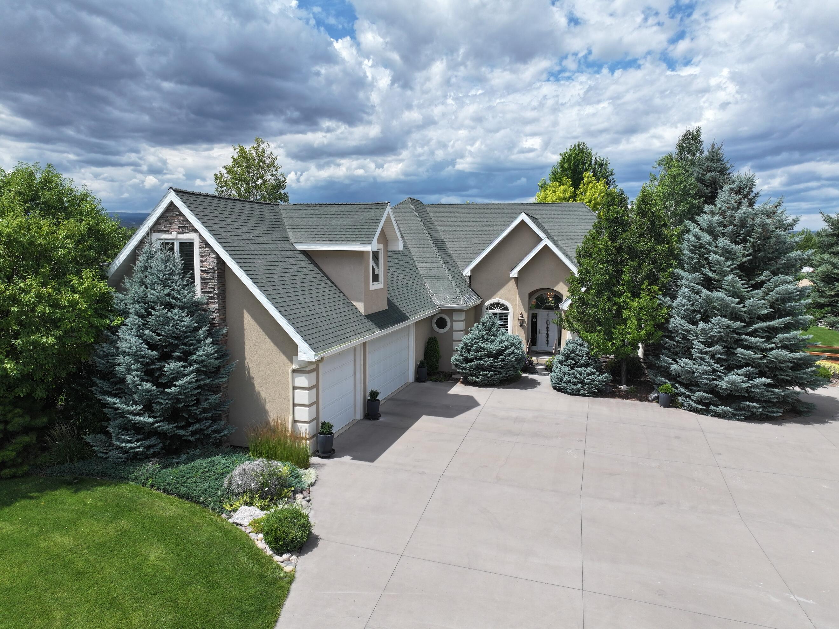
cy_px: 314
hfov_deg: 71.6
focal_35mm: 24
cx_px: 420
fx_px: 581
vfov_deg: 56.8
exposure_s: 1/2000
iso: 100
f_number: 2.8
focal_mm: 12.29
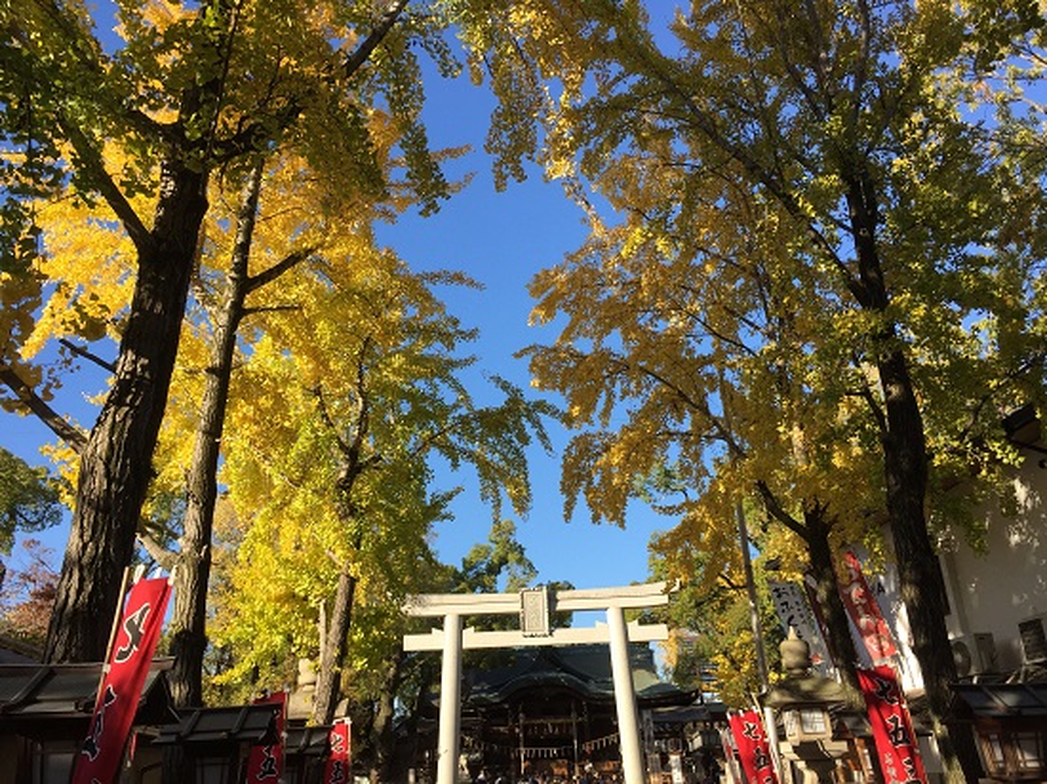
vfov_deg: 48.2
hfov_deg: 61.7
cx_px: 524
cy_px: 392
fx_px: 877
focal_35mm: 29
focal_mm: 4.15
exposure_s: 1/1014
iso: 32
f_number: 2.2
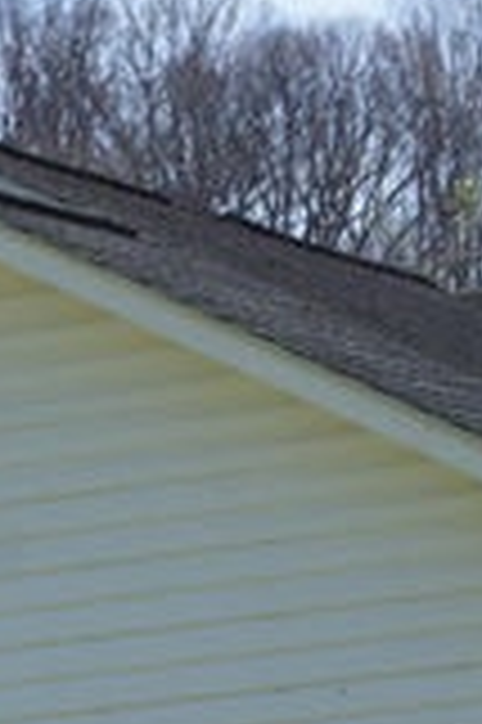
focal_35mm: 268
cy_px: 1295
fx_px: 5394
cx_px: -806
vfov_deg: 7.5
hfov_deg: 4.9
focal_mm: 30
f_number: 13
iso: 100
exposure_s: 1/125
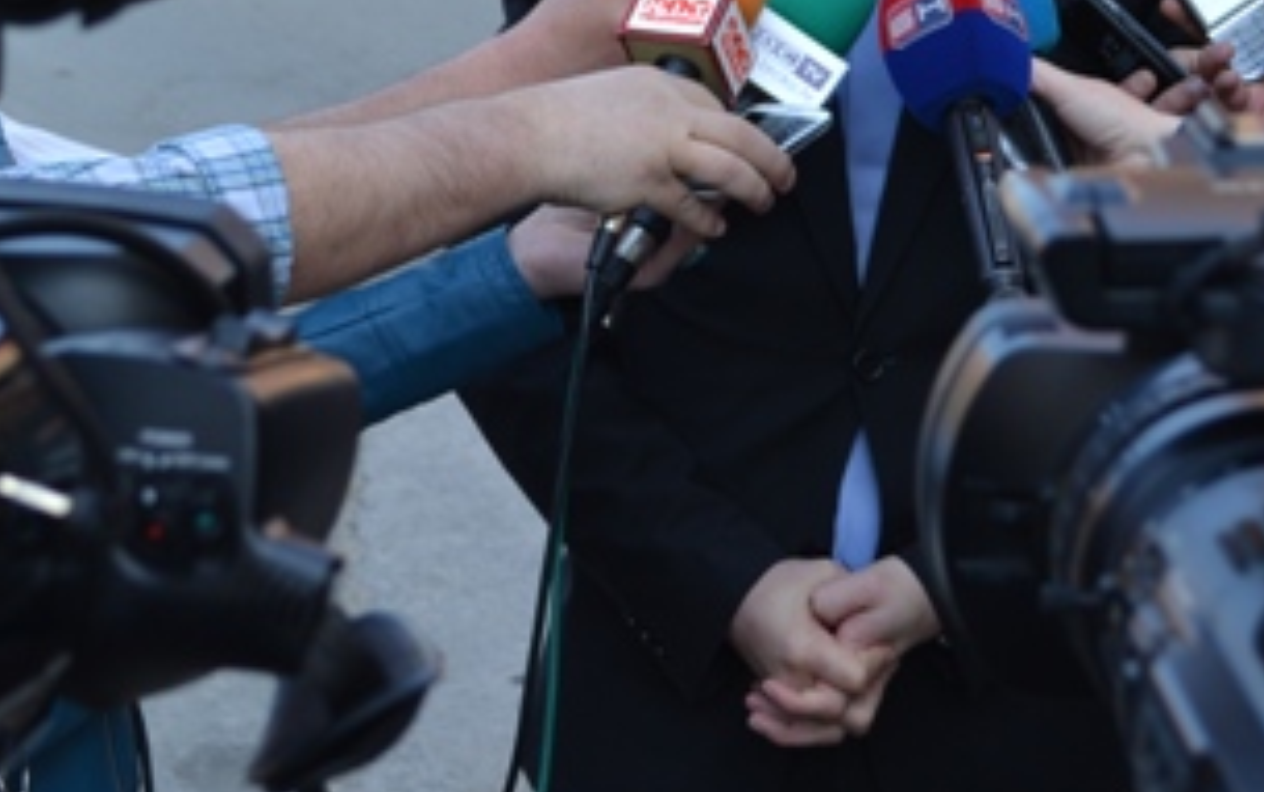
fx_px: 3757
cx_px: 647
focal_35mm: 109
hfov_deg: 19.1
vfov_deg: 12.0
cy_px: 172
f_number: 5.6
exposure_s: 1/125
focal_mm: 34
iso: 100
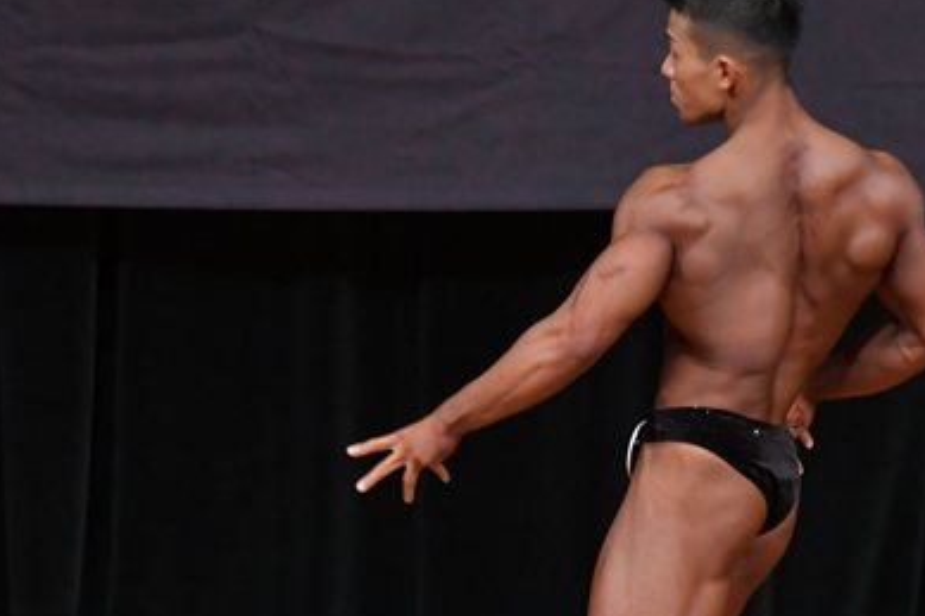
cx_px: 641
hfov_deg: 3.5
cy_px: 409
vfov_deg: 2.3
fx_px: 15332
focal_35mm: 597
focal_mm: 200
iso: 4000
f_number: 5.6
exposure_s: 1/400
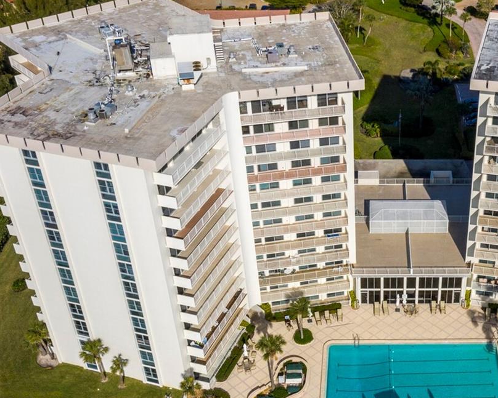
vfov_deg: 29.1
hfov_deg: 34.9
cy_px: 235
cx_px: 394
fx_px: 767
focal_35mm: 52
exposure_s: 1/1000
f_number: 7.1
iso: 100
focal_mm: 10.26
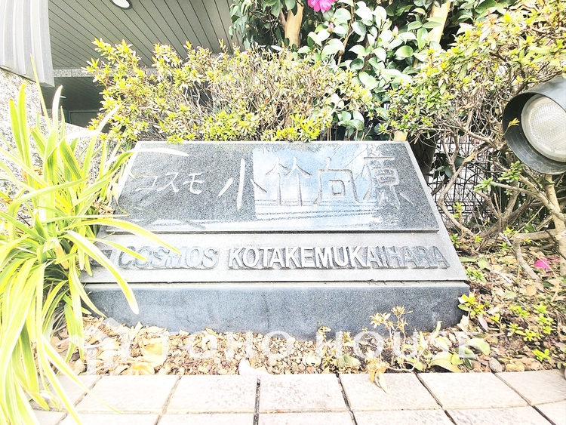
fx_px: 213
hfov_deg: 106.2
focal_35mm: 13
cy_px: 212
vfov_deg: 89.9
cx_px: 283
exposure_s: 1/120
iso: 40
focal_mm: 2.2
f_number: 1.9
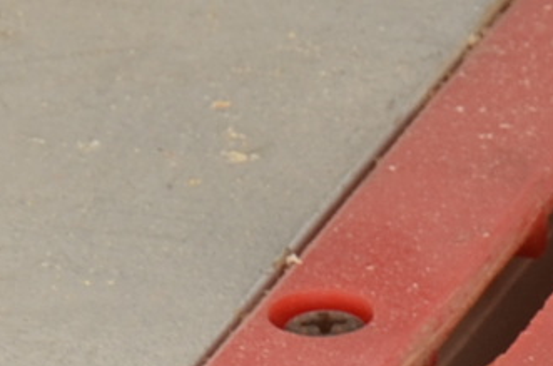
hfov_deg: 1.8
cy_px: 1243
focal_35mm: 1172
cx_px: 1298
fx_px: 17956
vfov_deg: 1.2
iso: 125
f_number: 13
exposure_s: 1/125
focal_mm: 105
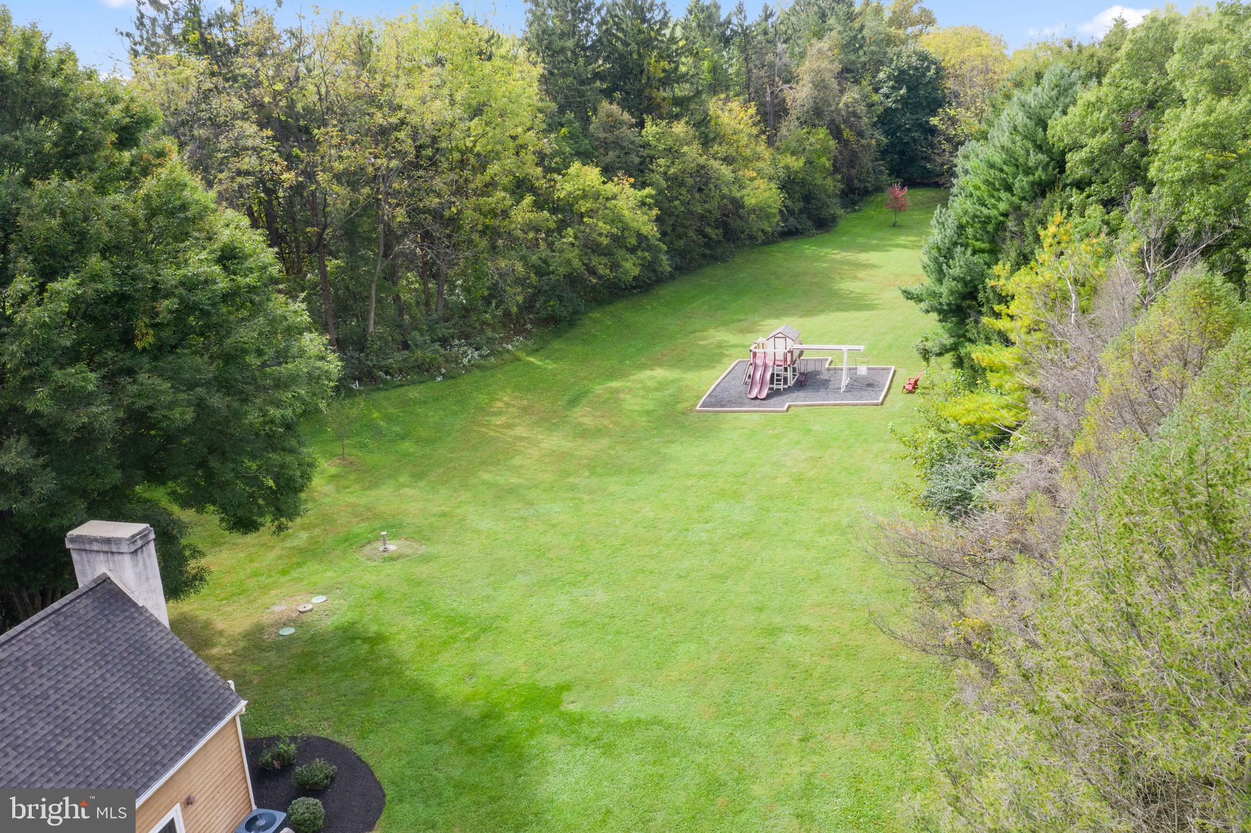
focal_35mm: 28
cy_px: 416
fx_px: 973
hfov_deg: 65.5
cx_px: 626
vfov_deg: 46.4
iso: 400
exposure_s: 1/240
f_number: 8
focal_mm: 10.26
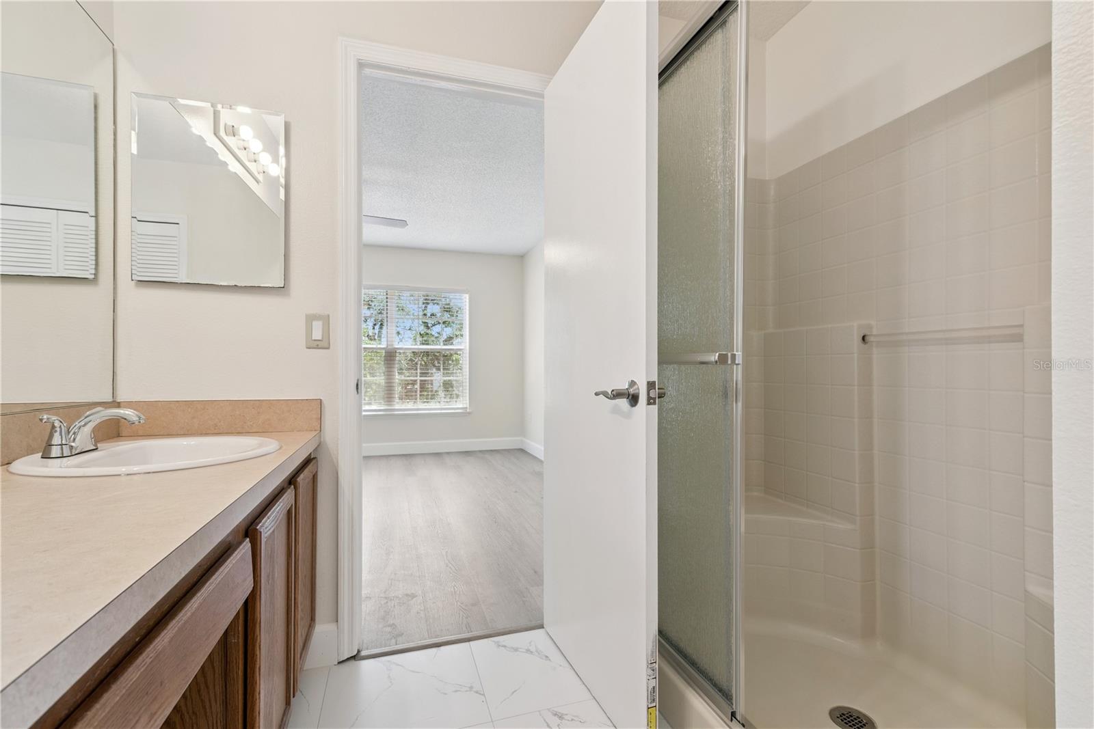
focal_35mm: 16
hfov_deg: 96.7
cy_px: 364
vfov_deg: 73.8
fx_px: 486
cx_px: 547
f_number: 9
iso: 200
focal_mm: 16
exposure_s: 1/40
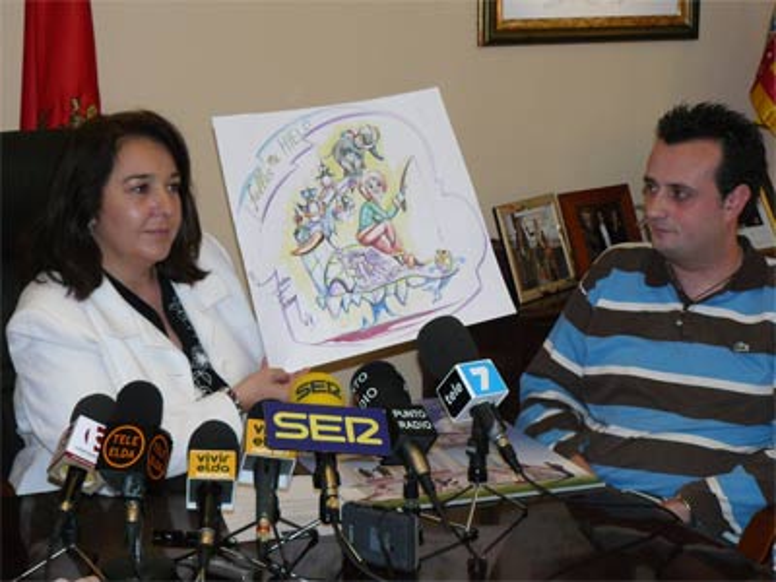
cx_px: 388
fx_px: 1726
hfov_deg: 25.3
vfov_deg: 19.1
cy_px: 291
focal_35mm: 77
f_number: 3.6
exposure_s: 1/80
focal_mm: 10.7
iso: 200
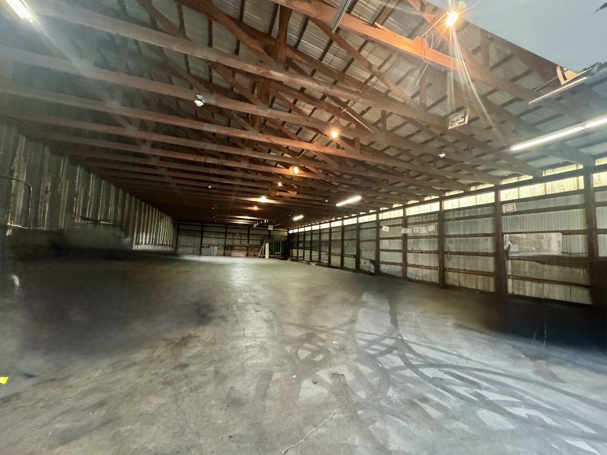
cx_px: 304
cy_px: 228
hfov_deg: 102.1
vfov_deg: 85.7
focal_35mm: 14
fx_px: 245
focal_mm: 2.22
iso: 1000
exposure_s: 1/60
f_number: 2.2
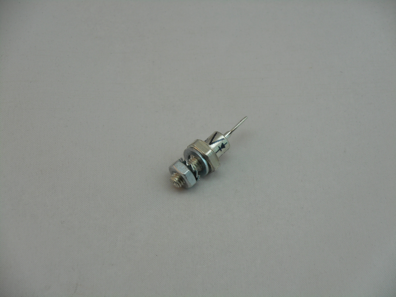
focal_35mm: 102
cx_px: 198
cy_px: 148
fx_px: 1167
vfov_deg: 14.5
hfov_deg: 19.3
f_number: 5.8
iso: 110
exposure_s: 1/60
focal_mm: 18.2
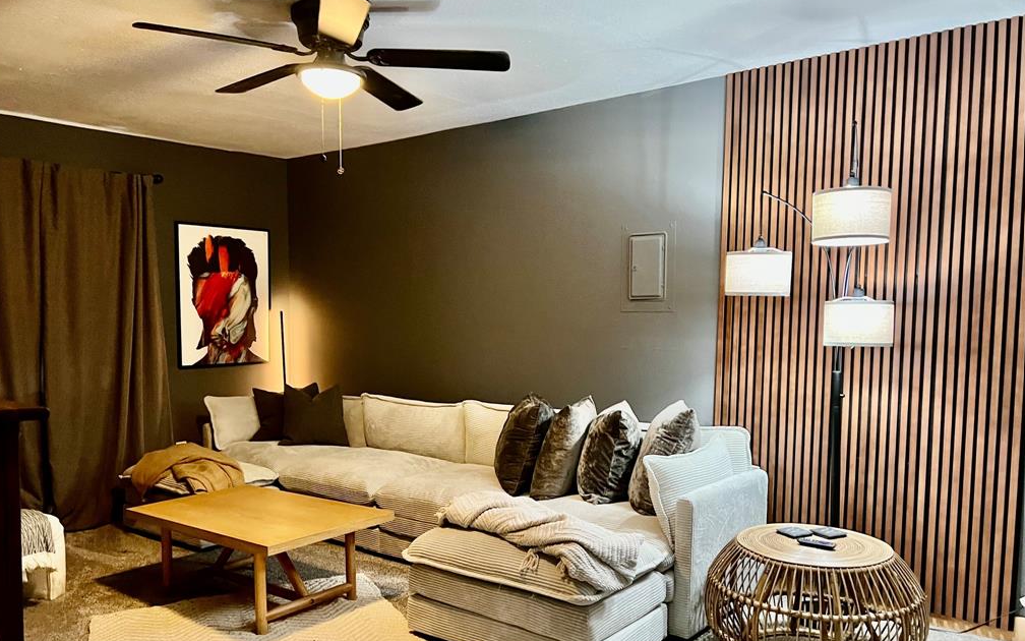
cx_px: 506
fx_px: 782
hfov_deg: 66.5
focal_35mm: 28
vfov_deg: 44.5
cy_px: 358
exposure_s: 1/40
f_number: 1.5
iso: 500
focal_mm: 5.7
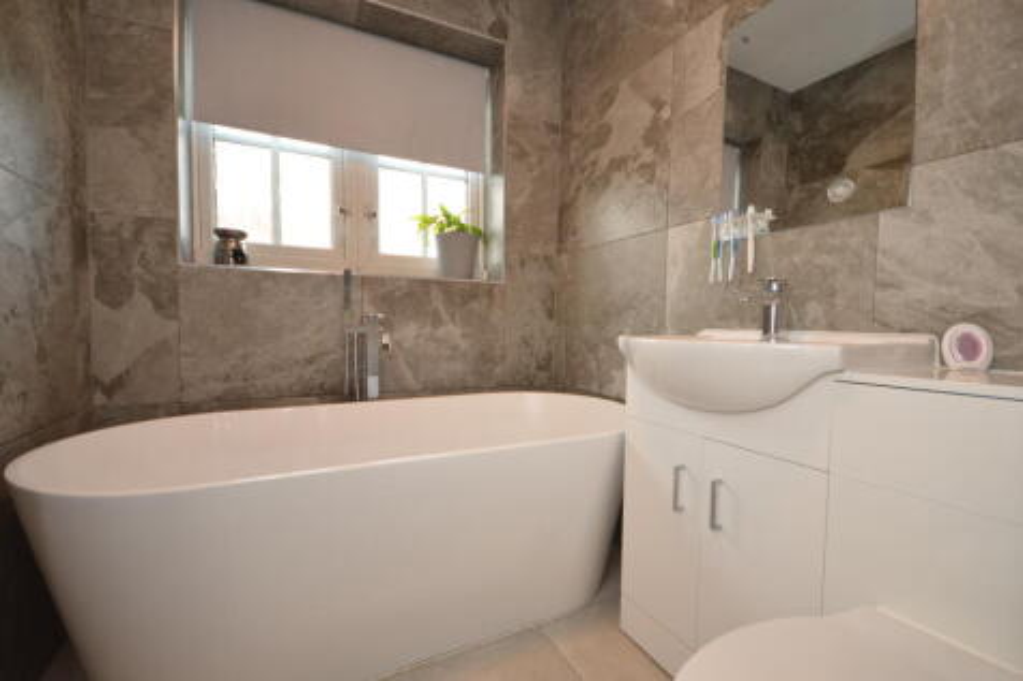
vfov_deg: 77.3
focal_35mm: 15
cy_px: 340
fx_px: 426
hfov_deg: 100.4
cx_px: 512
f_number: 4
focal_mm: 10
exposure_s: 1/60
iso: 280
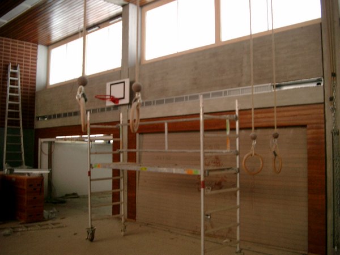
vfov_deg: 38.7
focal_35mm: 37
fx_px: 363
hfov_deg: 50.1
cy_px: 128
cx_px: 170
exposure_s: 1/10
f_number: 2.6
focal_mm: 7.6
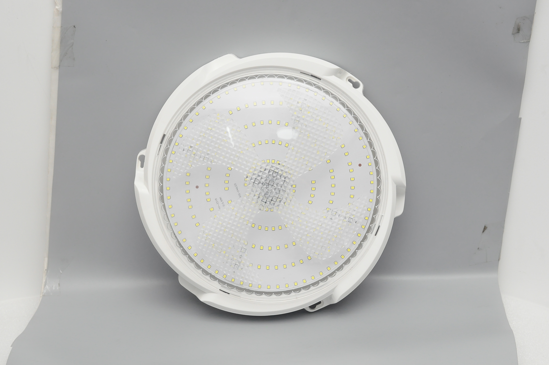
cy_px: 182
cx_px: 274
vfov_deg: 18.1
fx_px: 1142
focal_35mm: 75
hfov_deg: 27.0
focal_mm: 50
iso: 1000
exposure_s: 1/100
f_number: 8
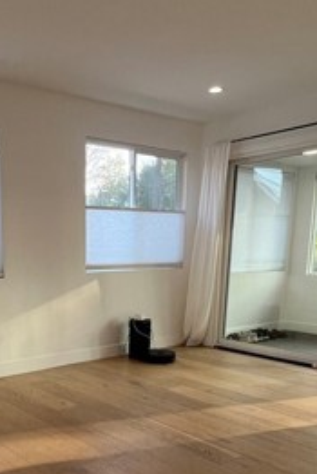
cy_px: 360
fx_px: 435
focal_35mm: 33
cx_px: 56
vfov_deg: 54.3
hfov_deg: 38.3
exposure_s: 1/120
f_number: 1.8
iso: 100
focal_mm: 1.57
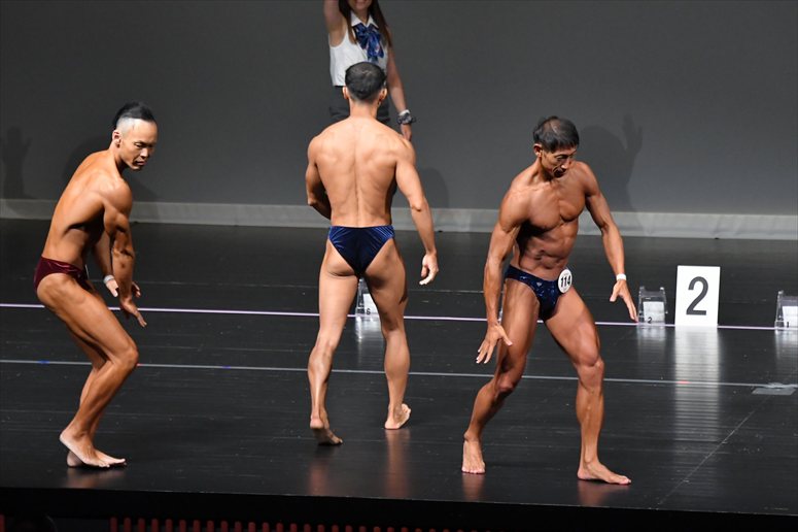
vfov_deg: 4.8
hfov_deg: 7.2
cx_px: 399
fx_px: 6314
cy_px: 266
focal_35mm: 285
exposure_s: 1/400
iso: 5000
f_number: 5.6
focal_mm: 190
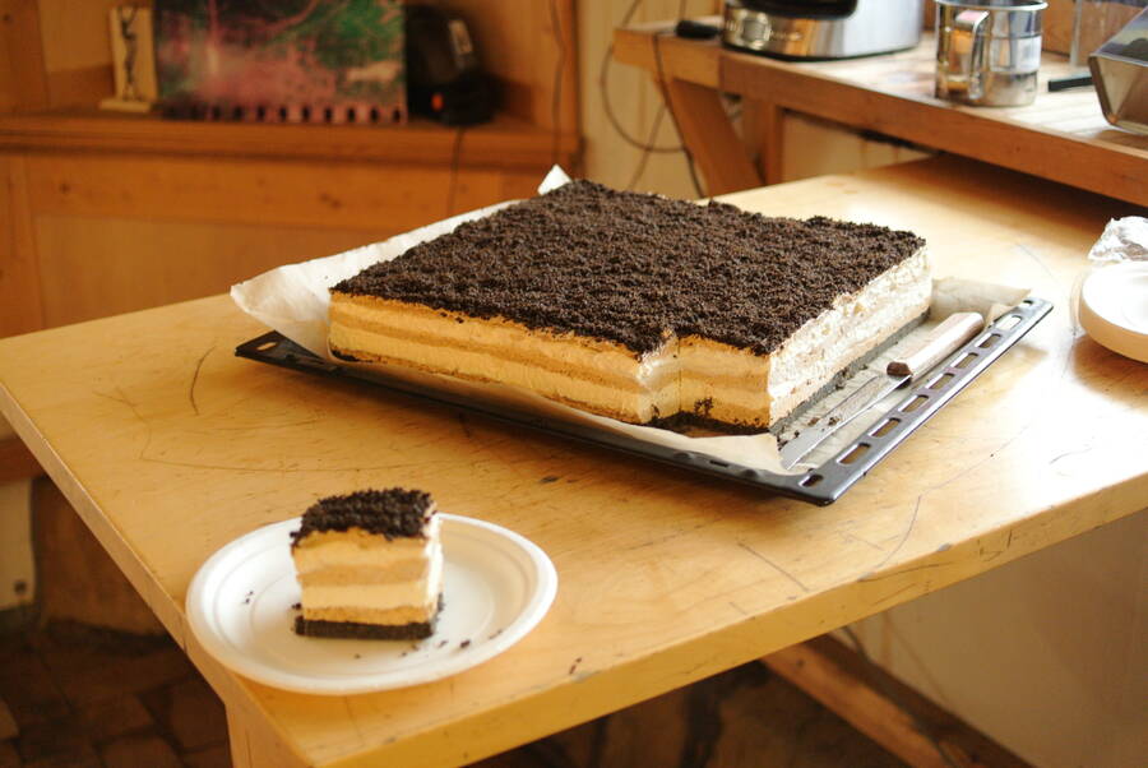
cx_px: 574
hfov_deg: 40.3
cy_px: 384
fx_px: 1564
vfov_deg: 27.6
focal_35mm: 49
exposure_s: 1/60
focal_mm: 18.5
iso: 360
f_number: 1.8
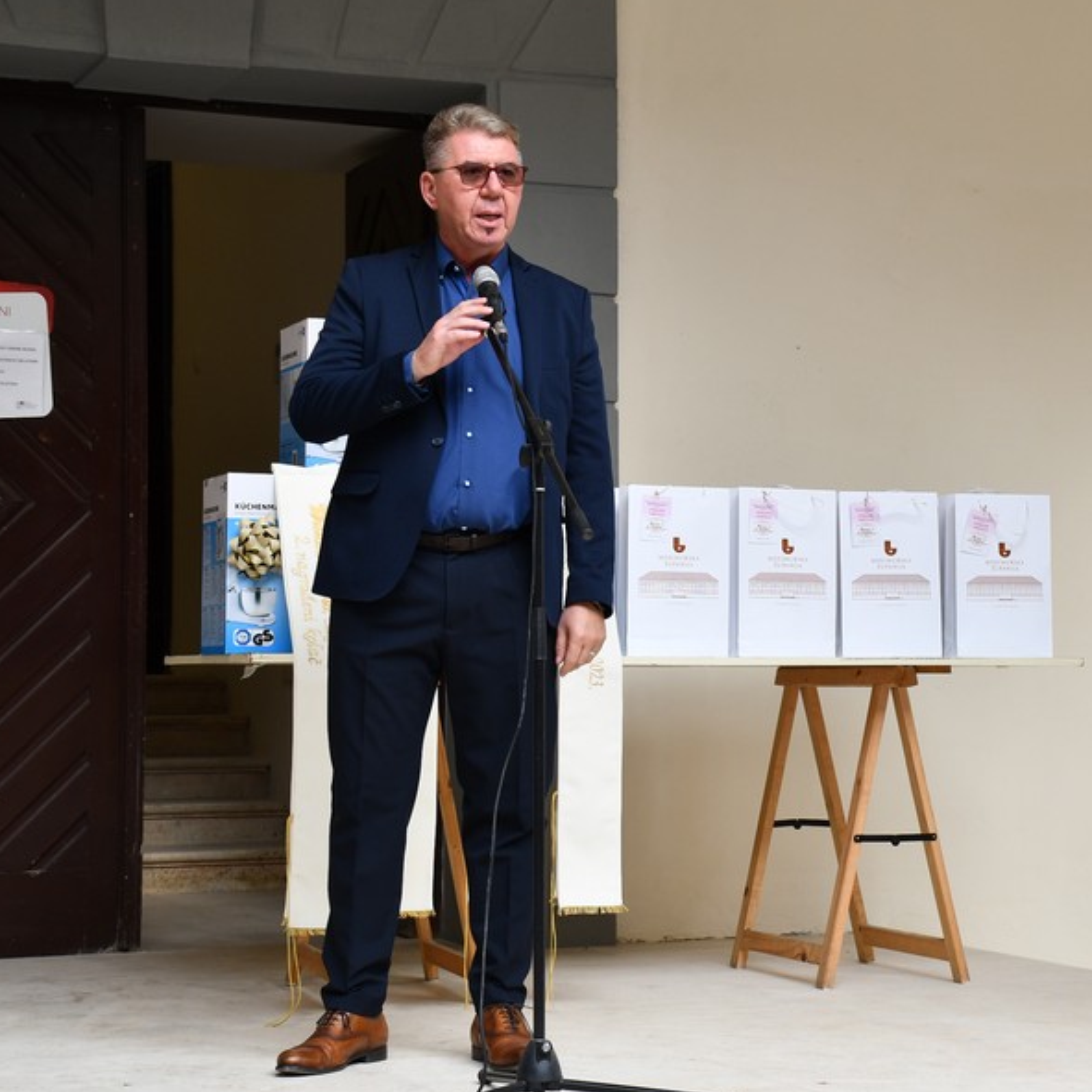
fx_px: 2998
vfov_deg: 20.6
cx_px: 778
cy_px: 550
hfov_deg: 20.5
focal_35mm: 84
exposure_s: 1/250
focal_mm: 38
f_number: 5.6
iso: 250
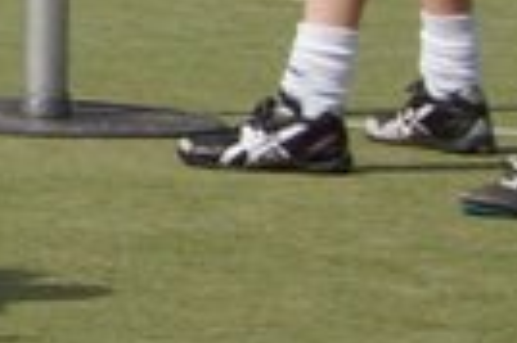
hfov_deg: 3.9
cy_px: -701
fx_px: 7384
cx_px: -1246
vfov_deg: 2.6
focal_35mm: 515
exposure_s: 1/1250
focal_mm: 45
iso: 640
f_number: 11
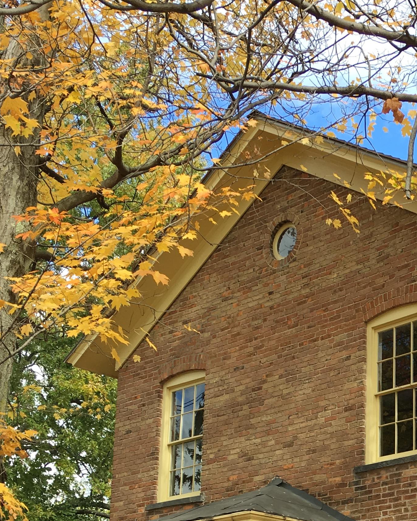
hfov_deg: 21.7
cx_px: 446
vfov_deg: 27.1
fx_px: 1033
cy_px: 489
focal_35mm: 67
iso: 25
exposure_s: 1/407
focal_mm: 4.15
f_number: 2.2
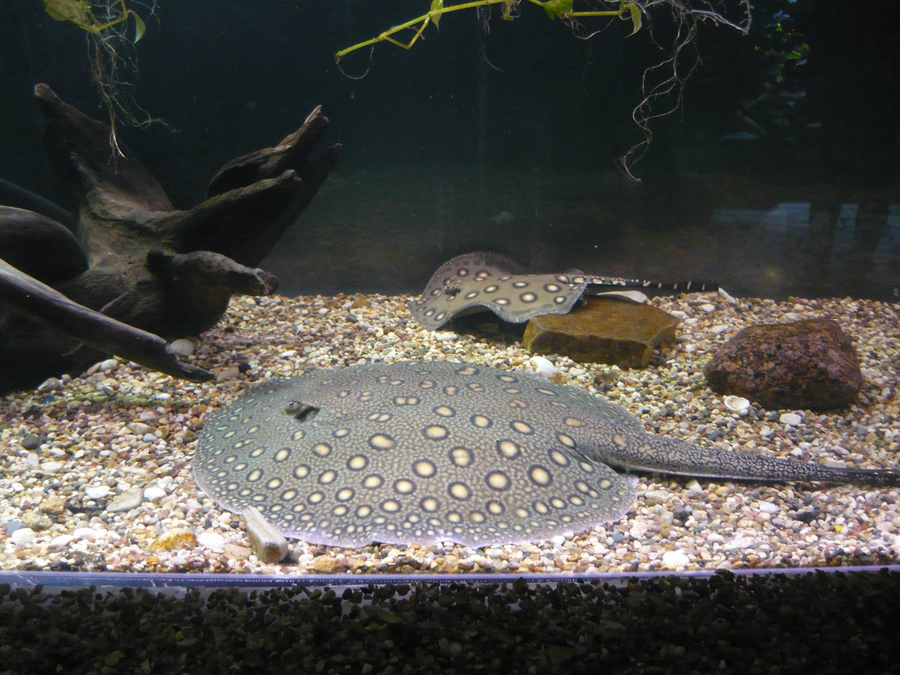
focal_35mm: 33
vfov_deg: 42.9
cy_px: 338
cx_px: 450
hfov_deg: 55.4
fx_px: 858
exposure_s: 1/15
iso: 400
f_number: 2.8
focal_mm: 5.5
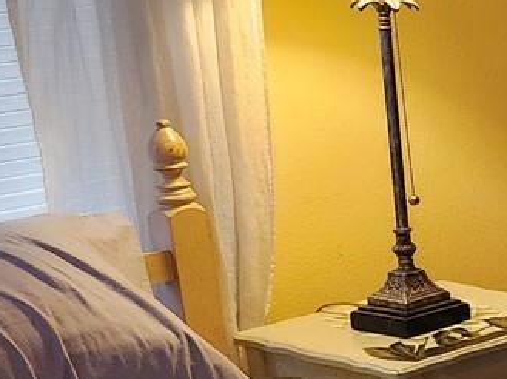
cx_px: 1151
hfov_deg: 13.6
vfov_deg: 13.2
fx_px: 1639
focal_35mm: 112
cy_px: 254
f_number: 1.8
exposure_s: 1/120
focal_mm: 5.4
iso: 500
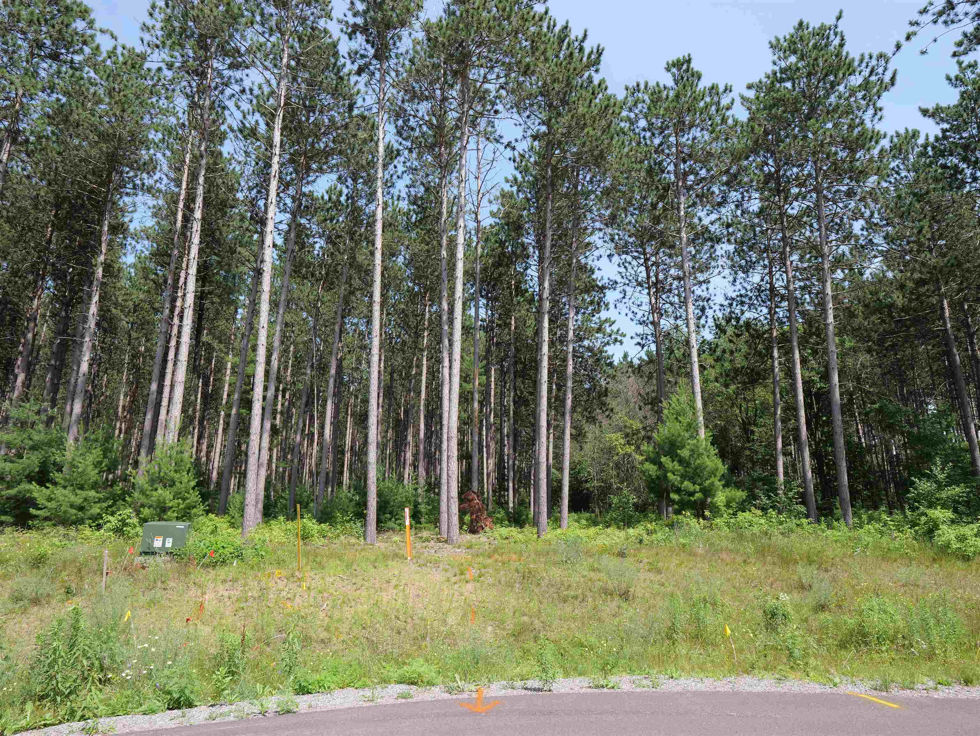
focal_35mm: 20
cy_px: 368
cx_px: 490
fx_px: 566
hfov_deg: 81.7
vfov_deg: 66.0
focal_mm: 10
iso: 100
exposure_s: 1/200
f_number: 5
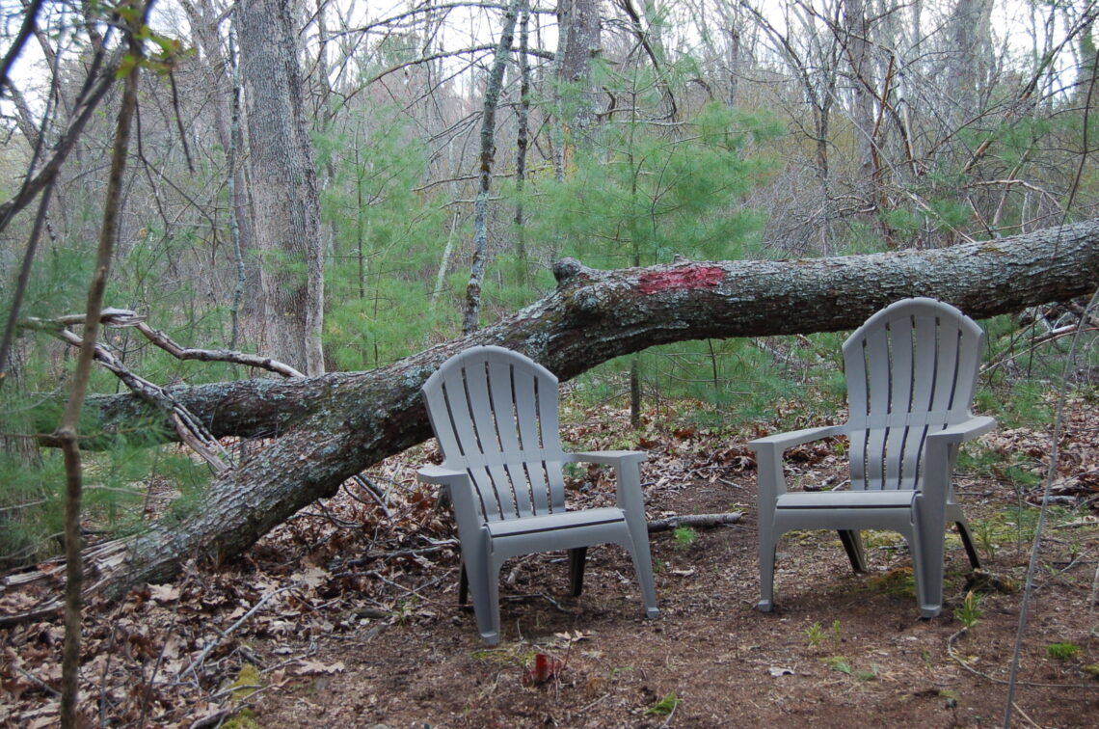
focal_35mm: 46
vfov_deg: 28.8
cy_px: 364
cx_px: 550
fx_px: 1417
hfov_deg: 42.4
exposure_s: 1/100
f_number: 5.6
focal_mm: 31
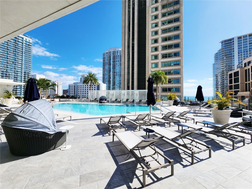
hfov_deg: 106.2
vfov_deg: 89.9
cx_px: 126
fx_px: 95
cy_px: 94
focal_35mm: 13
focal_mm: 2.2
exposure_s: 1/3333
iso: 50
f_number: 2.2
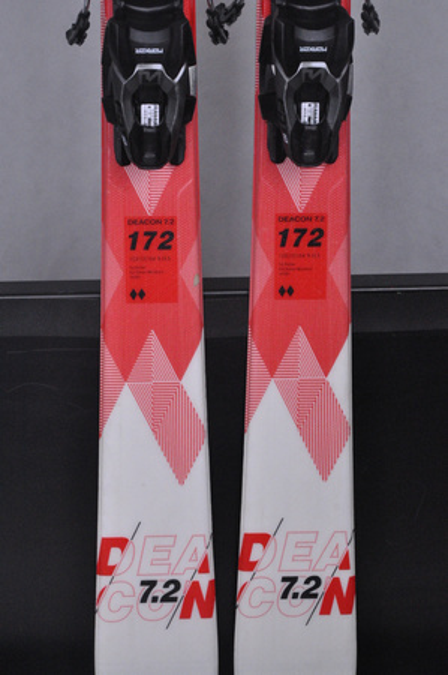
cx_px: 224
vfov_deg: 19.5
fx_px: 1964
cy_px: 338
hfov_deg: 13.0
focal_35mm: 105
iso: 3200
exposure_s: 1/125
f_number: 9.5
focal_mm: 70
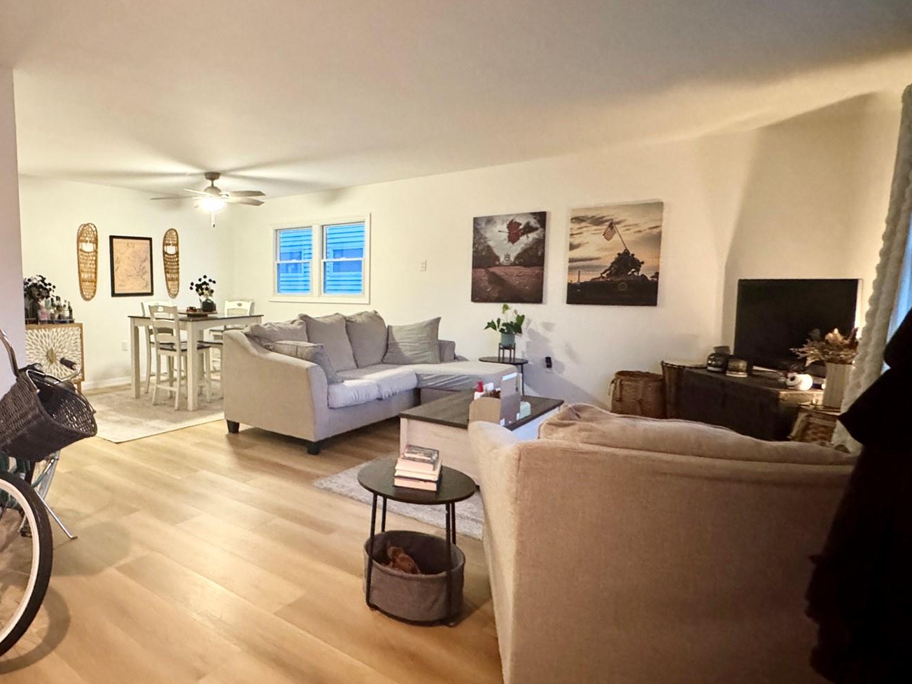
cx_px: 253
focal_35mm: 22
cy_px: 340
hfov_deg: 72.3
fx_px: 580
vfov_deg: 61.1
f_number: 2.2
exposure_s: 1/60
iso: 1250
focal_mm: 2.22
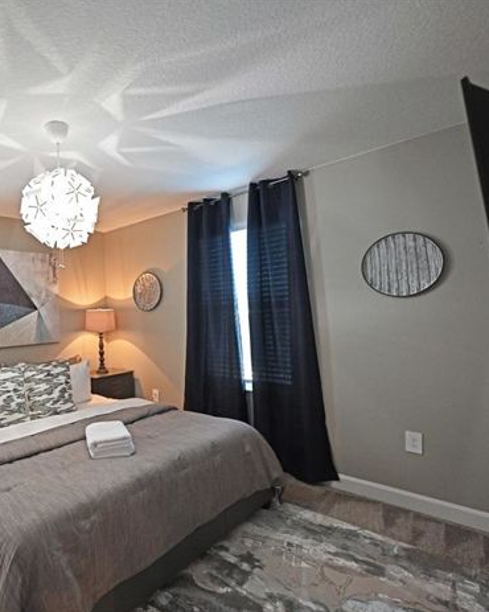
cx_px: 93
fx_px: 362
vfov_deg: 80.4
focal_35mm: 20
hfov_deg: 62.0
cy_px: 305
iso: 1100
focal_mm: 14
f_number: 2.8
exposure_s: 1/125
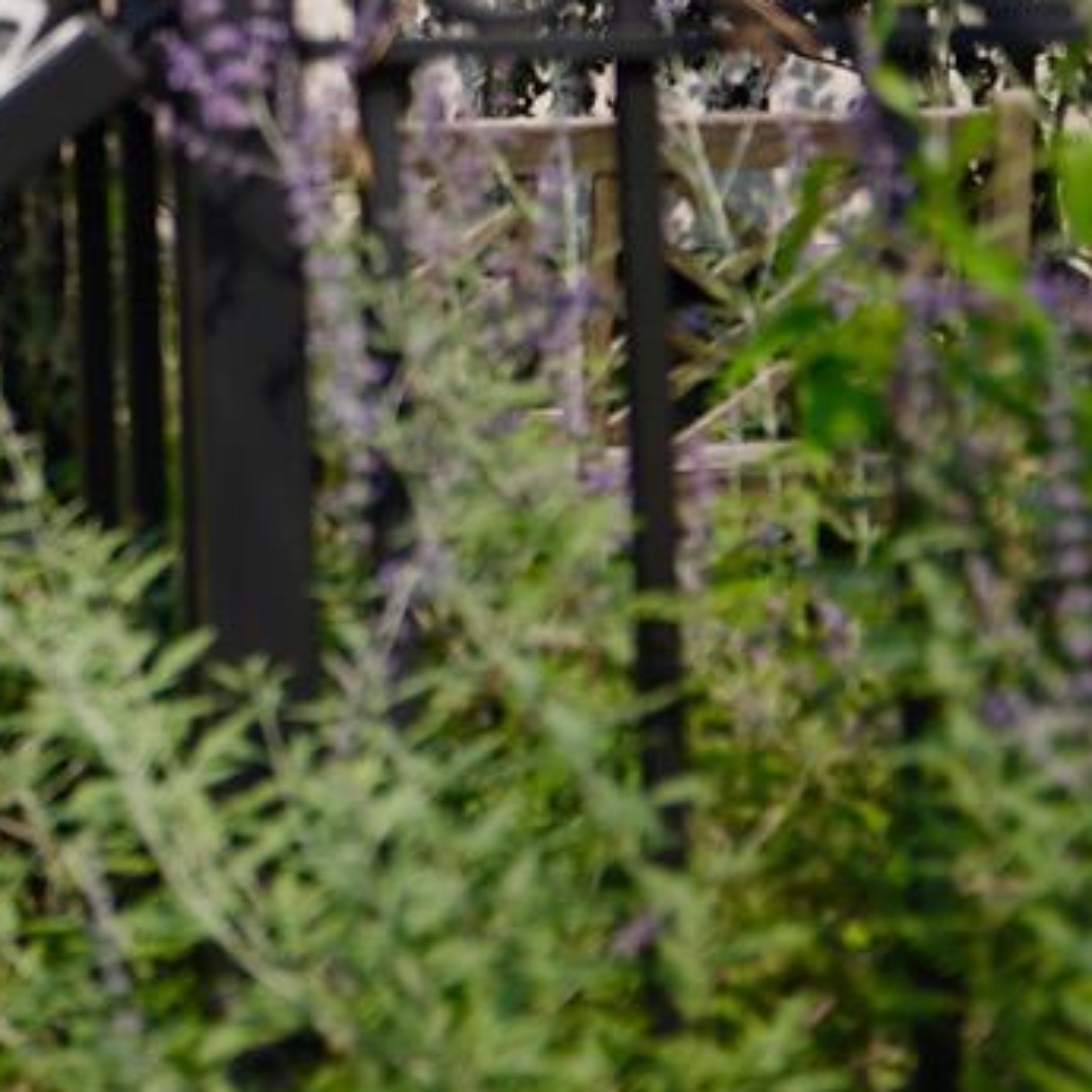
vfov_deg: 13.9
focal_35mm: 121
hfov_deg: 12.2
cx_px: -1310
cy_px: -331
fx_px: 4319
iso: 50
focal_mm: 24
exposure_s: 1/1000
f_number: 2.8
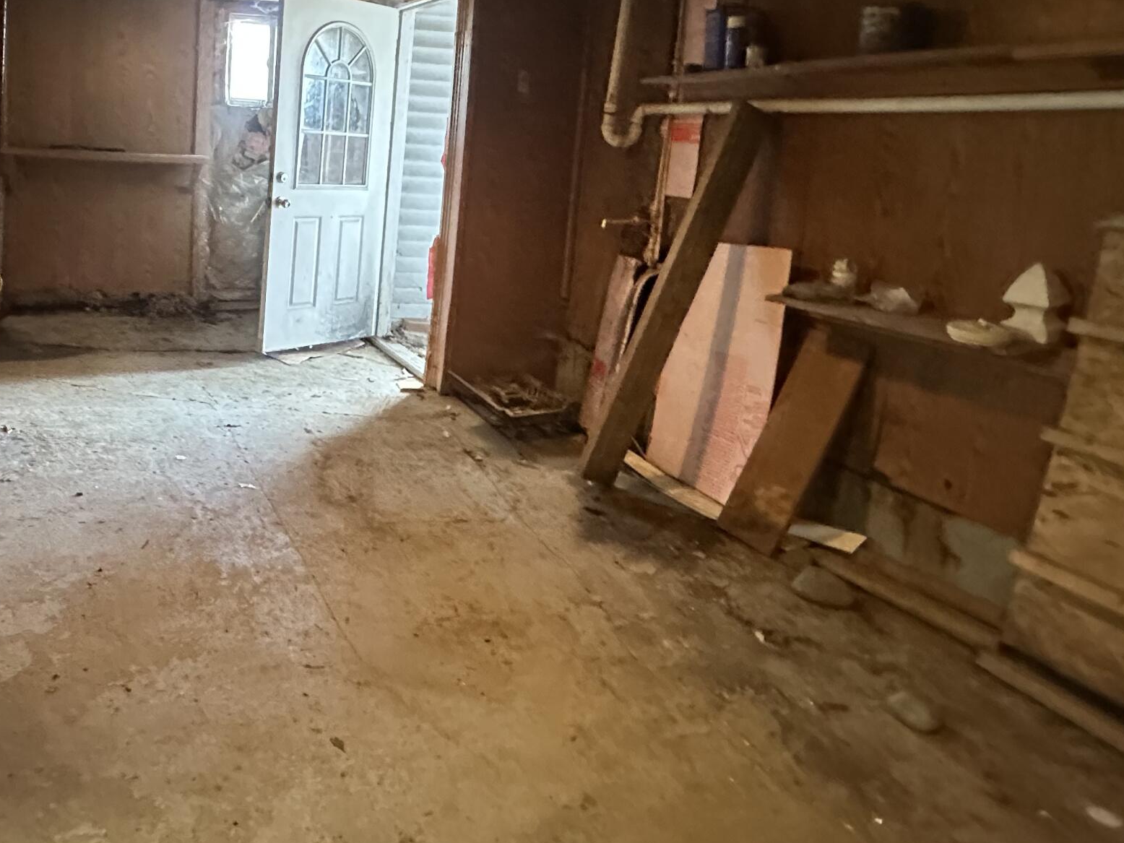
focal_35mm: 27
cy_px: 243
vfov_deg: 49.9
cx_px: 287
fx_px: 877
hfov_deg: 61.8
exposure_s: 1/60
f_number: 2.2
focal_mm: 2.22
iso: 1000
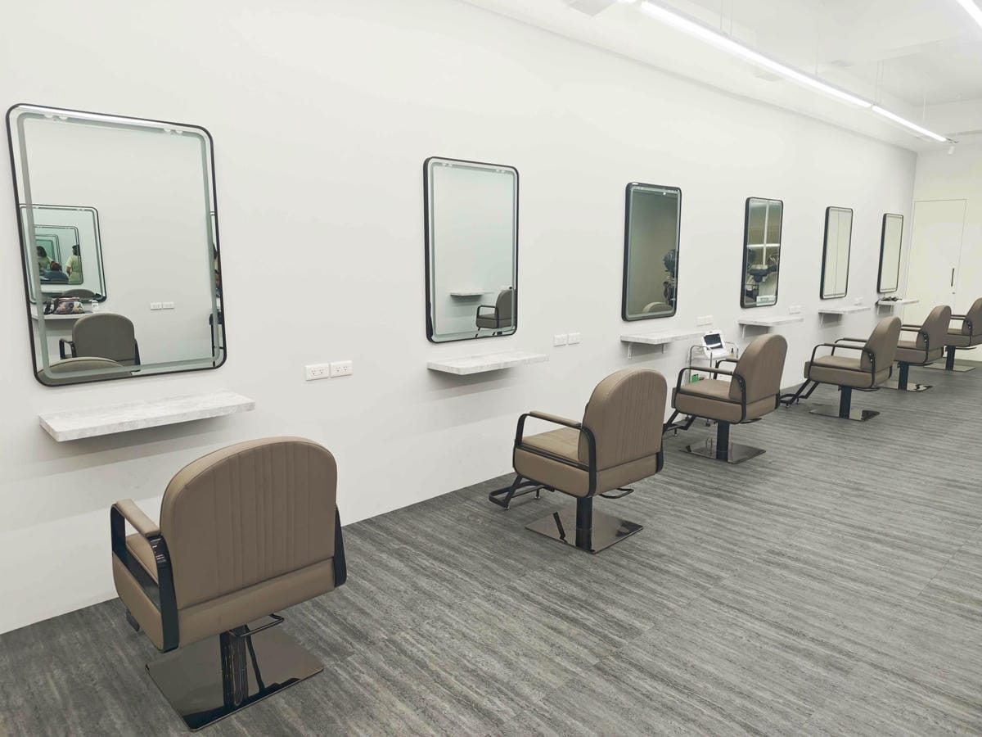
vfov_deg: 58.9
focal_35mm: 23
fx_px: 652
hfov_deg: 73.9
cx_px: 491
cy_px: 368
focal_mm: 8.72
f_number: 2
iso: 160
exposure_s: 1/120
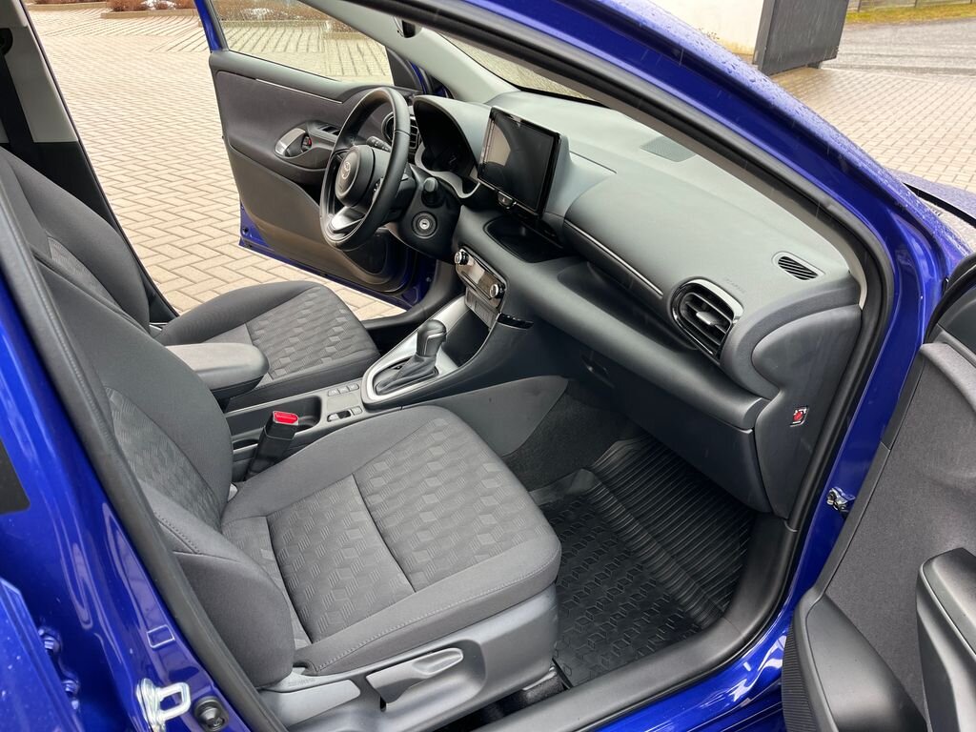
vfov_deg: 53.1
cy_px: 366
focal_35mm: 26
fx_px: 733
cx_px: 488
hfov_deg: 67.3
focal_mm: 5.1
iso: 50
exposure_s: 1/136
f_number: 1.6
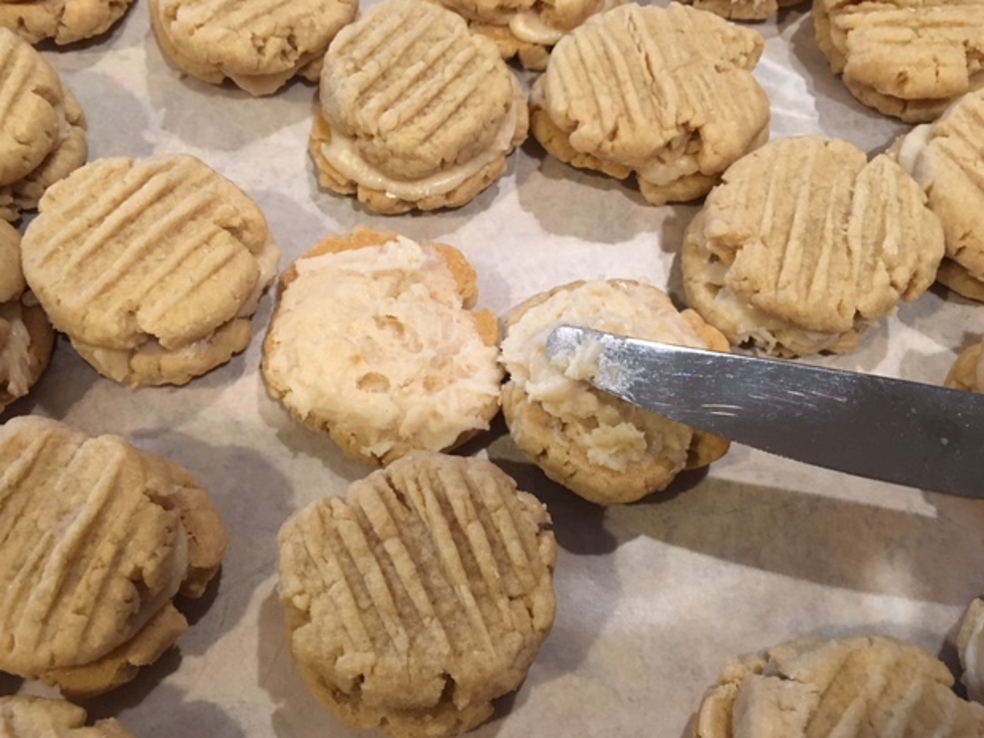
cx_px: 482
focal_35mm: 30
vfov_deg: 46.8
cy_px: 374
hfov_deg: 60.0
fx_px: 853
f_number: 2.2
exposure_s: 1/20
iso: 200
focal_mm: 4.15
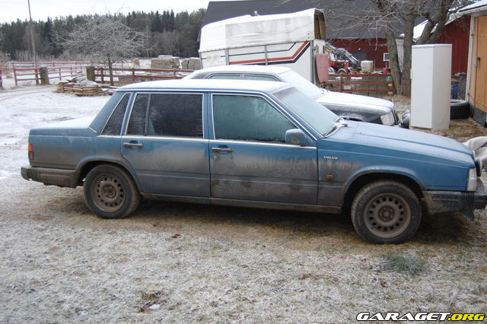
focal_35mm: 36
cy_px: 162
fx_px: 487
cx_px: 244
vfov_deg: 36.8
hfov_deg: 53.2
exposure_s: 1/125
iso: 720
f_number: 4
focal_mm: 24
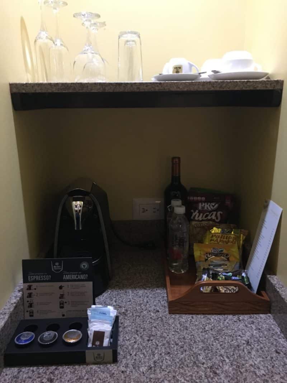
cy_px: 192
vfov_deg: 61.7
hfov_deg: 48.2
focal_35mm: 29
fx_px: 321
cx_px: 144
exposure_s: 1/15
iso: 250
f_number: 2.2
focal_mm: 4.15
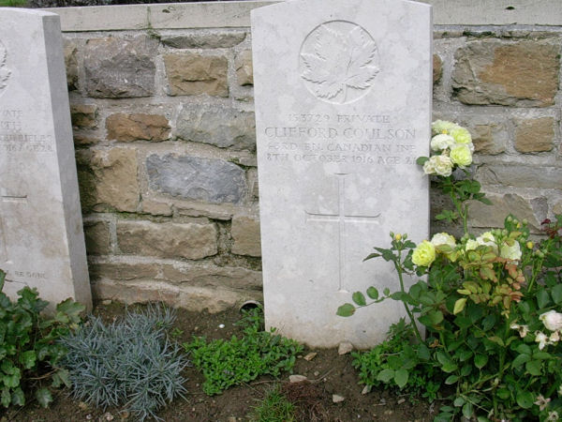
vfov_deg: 32.2
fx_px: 731
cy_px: 211
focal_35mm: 45
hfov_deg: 42.1
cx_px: 281
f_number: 5.8
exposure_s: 1/271
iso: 70
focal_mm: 6.7
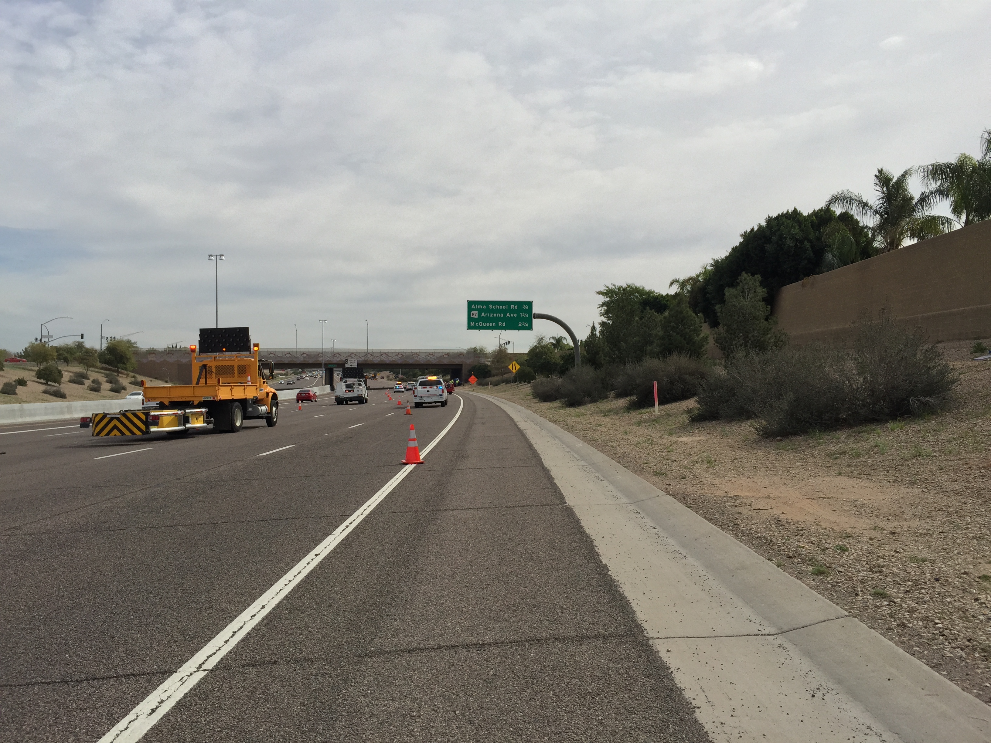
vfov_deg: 48.2
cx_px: 496
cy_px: 372
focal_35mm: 29
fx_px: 830
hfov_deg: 61.7
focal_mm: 4.15
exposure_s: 1/3597
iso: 32
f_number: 2.2
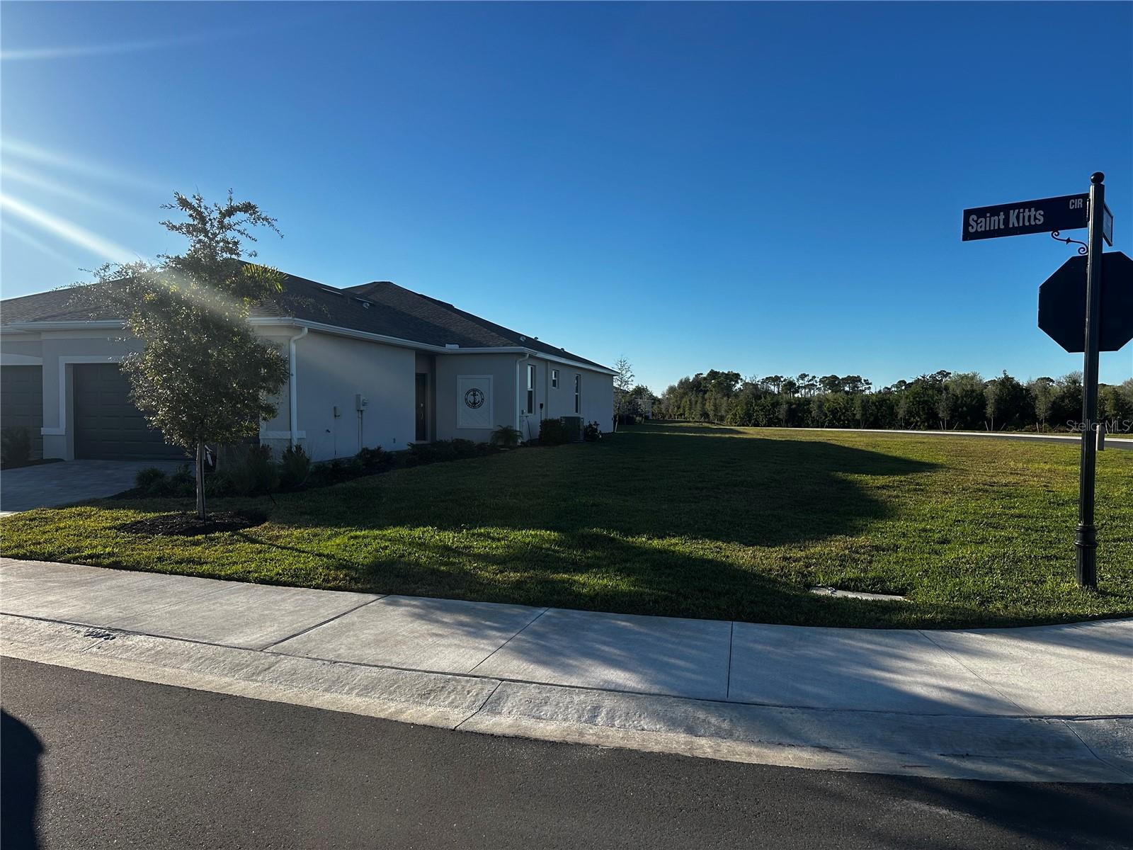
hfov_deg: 71.6
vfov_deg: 56.8
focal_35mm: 24
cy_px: 425
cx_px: 566
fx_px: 786
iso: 80
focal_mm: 6.86
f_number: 1.78
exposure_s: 1/5263
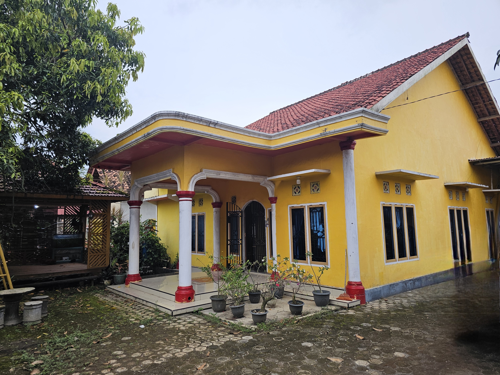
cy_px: 188
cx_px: 250
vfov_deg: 58.9
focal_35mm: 23
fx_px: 332
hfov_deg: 73.9
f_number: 1.7
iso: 25
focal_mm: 6.3
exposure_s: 1/100
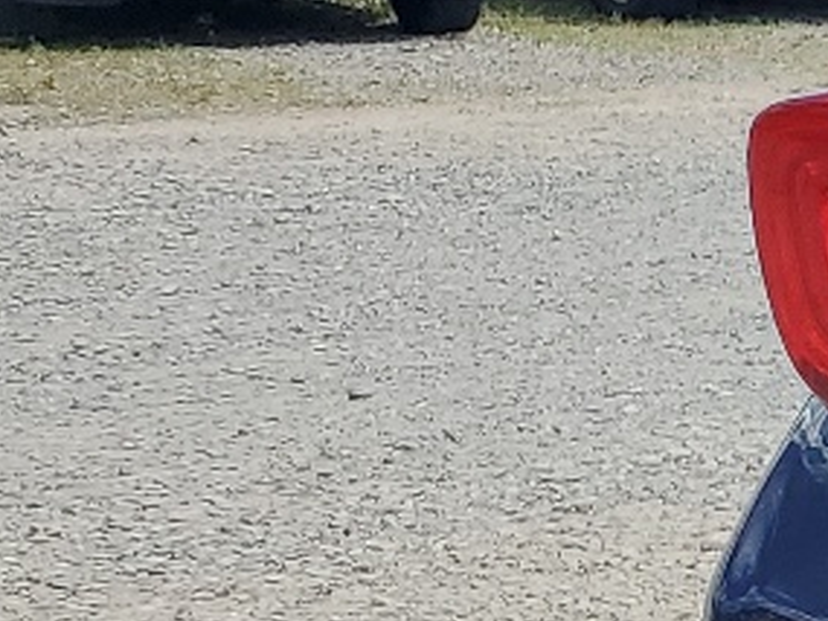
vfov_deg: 10.1
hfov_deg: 10.6
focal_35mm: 146
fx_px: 3494
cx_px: 2257
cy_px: 667
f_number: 1.5
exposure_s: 1/2500
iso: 50
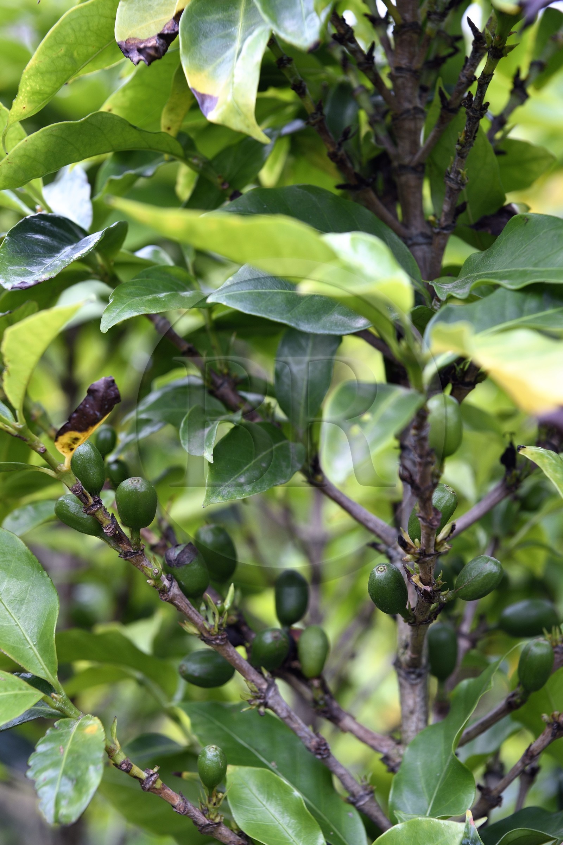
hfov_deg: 19.4
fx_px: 1643
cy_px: 422
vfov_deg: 28.9
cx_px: 282
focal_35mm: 70
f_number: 9
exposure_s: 1/60
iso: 200
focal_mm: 70
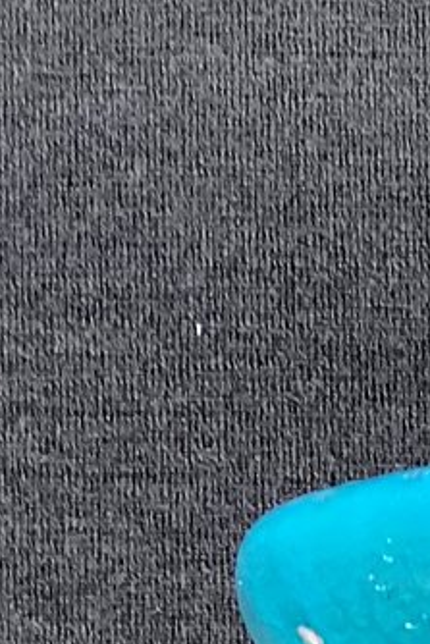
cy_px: 905
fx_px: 2613
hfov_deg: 8.3
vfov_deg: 13.4
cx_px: 1168
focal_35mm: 146
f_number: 2.4
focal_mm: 3.3
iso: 100
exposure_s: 1/60
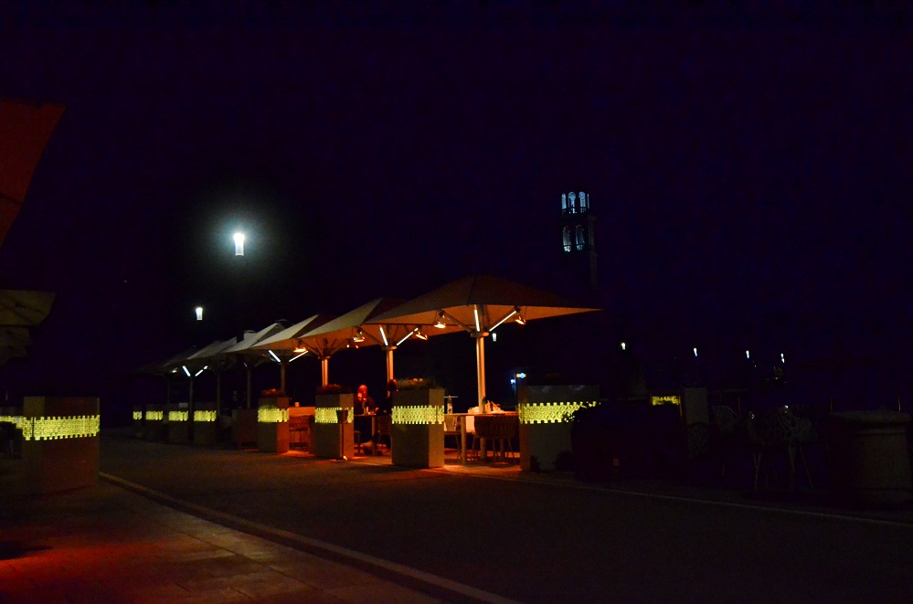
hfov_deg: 53.2
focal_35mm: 36
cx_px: 456
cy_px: 302
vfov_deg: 36.7
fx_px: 911
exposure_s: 1/500
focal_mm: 24
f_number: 4
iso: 6400
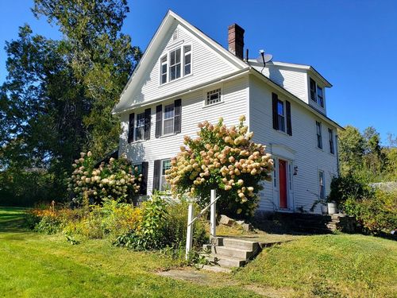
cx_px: 198
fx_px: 298
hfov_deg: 67.3
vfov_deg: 53.1
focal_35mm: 26
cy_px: 149
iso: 50
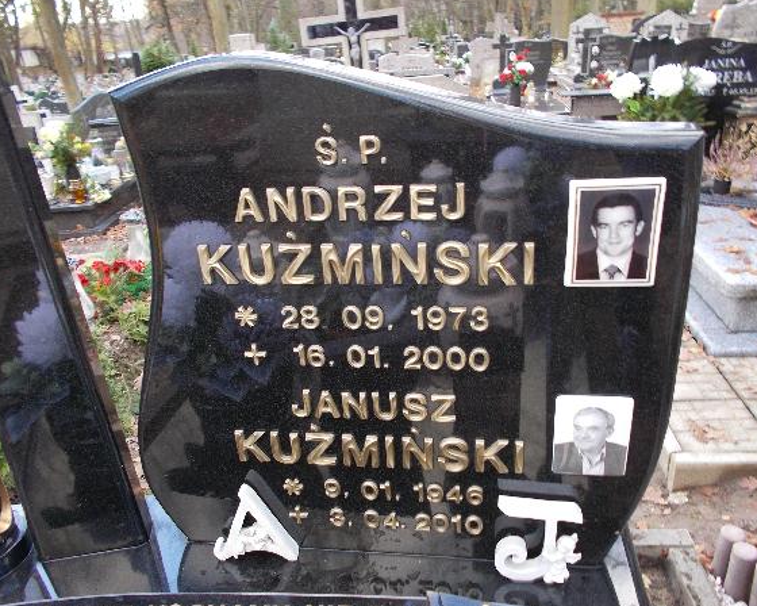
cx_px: 378
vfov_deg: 50.0
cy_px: 312
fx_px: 650
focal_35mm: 29
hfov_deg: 60.4
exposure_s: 1/25
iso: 80
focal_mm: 4.6
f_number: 3.2
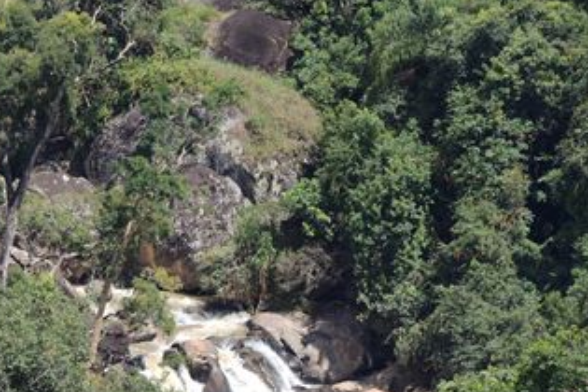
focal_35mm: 660
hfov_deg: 3.1
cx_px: 166
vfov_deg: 2.1
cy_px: 318
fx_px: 10779
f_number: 4.9
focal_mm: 77.5
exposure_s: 1/320
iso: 100
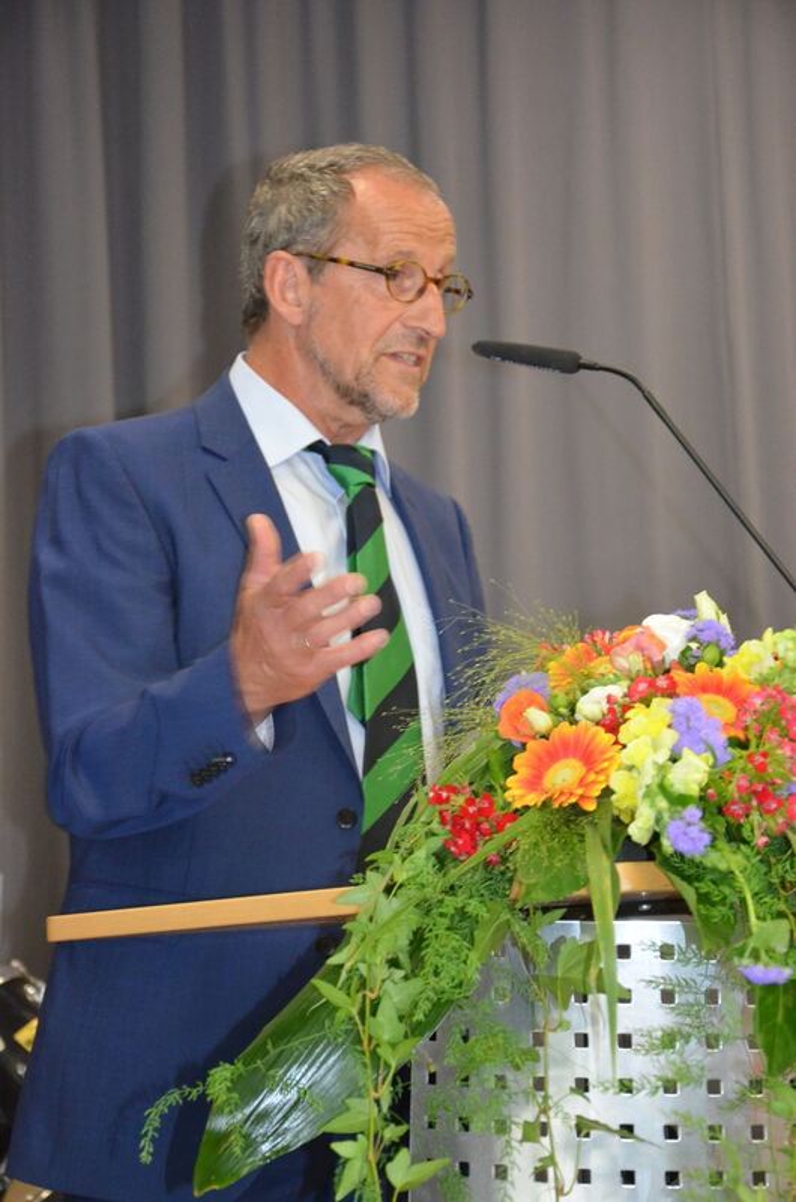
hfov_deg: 15.6
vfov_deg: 23.4
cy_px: 601
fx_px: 2898
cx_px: 398
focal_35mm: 87
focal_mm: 58
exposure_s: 1/60
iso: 3200
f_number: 5
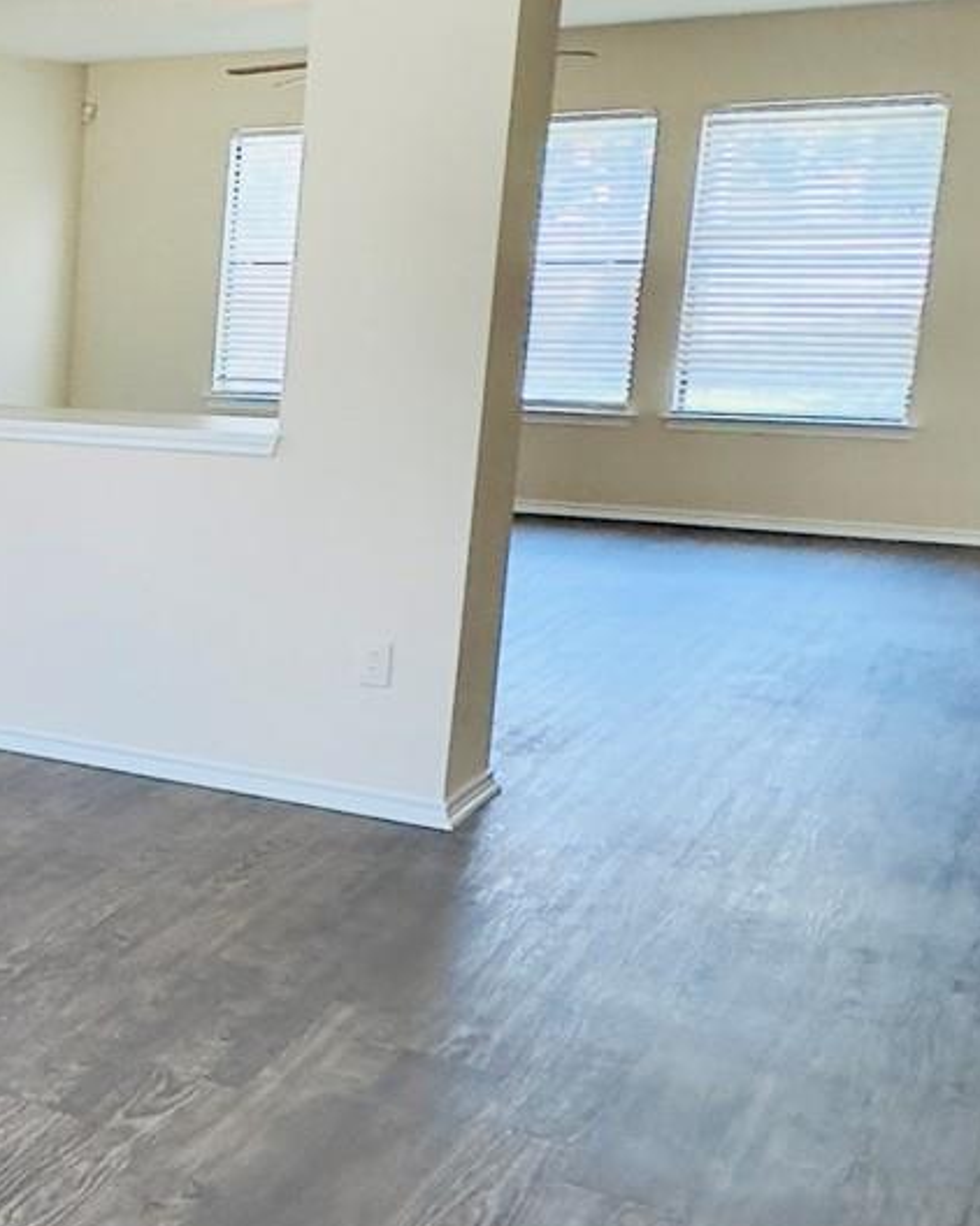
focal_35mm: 53
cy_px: 555
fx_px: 1923
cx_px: -755
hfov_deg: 20.6
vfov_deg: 35.3
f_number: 2.2
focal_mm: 2.22
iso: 100
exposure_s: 1/120
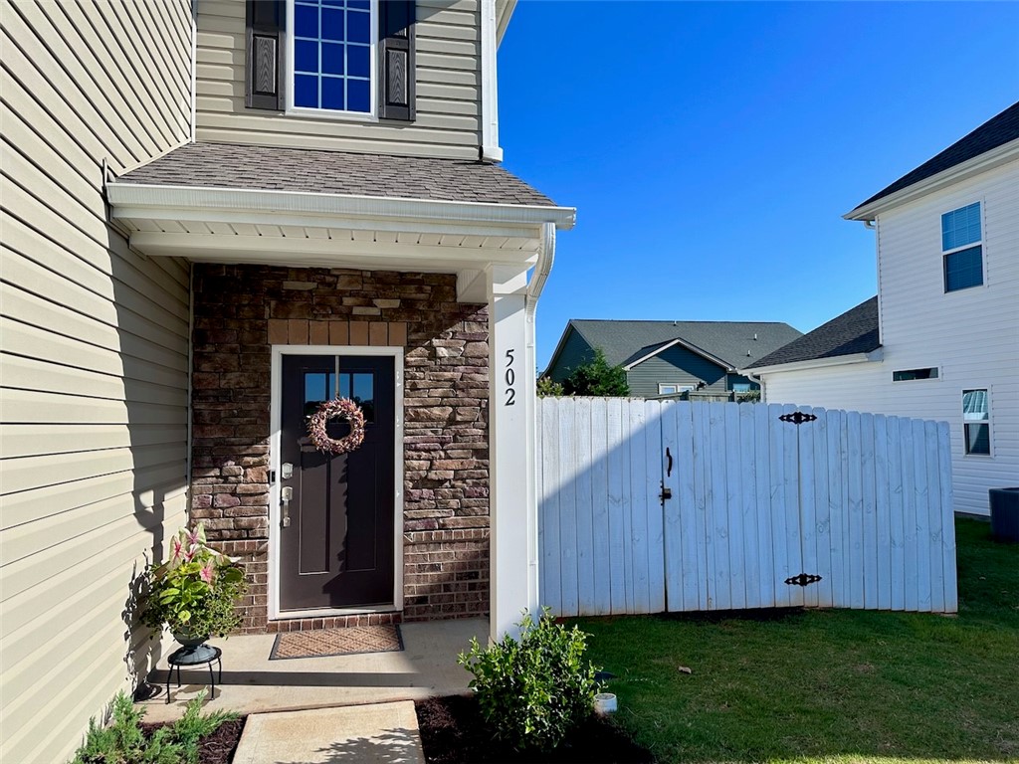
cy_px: 382
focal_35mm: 24
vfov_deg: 56.8
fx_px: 706
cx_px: 510
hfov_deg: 71.6
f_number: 1.78
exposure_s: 1/4762
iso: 80
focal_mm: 6.86
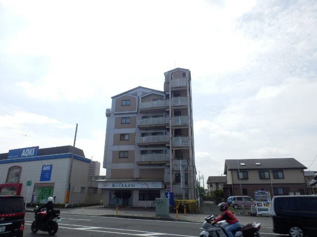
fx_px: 220
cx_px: 158
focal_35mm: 24
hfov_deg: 71.6
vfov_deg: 56.8
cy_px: 118
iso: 80
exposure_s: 1/250
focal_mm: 4.2
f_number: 7.9
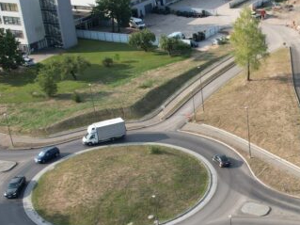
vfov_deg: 21.5
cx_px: 324
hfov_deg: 26.5
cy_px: 144
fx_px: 589
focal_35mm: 68
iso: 100
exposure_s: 1/800
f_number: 2.8
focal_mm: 8.38
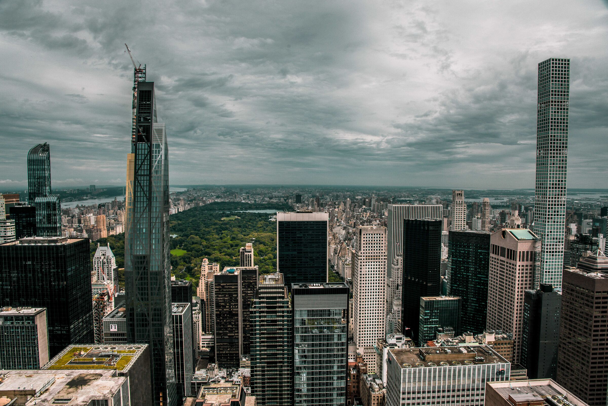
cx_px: 304
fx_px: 405
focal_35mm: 24
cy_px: 203
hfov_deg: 73.7
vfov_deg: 53.2
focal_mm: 24
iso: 180
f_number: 10
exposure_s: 1/400
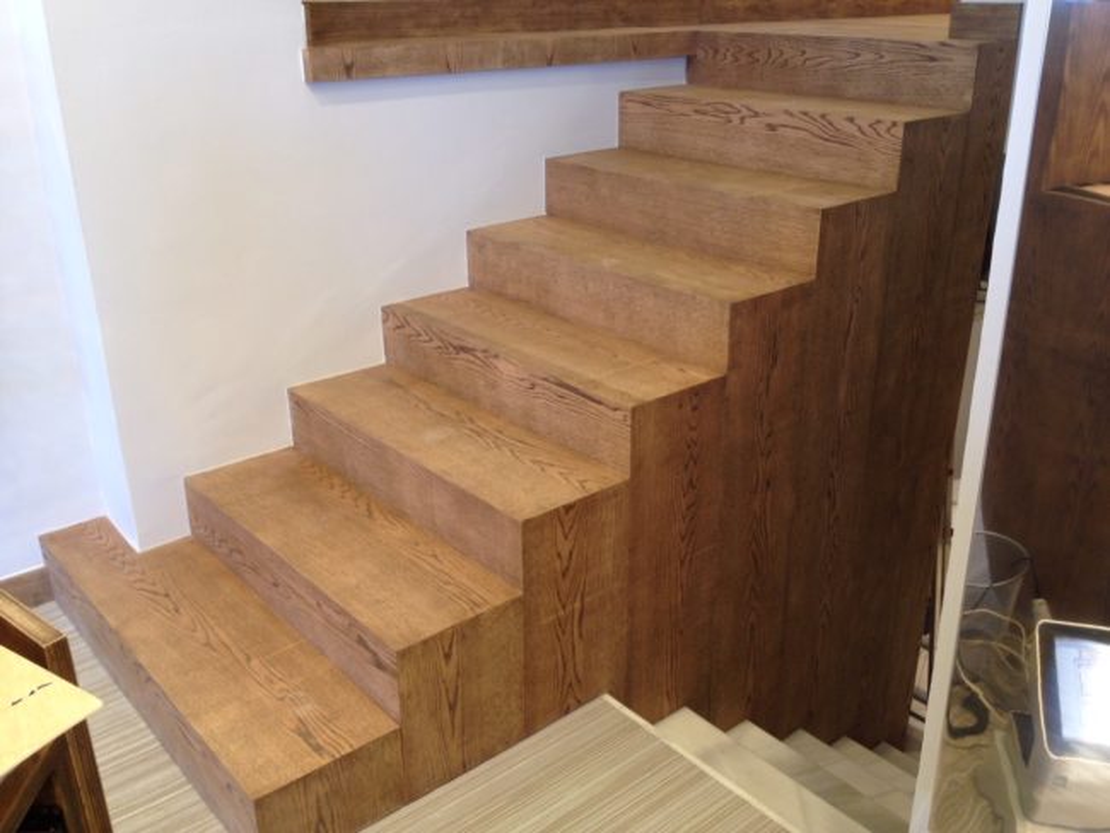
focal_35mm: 35
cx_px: 555
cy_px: 416
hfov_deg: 52.6
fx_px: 1123
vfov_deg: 40.7
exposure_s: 1/33
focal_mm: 4.28
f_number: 2.4
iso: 64
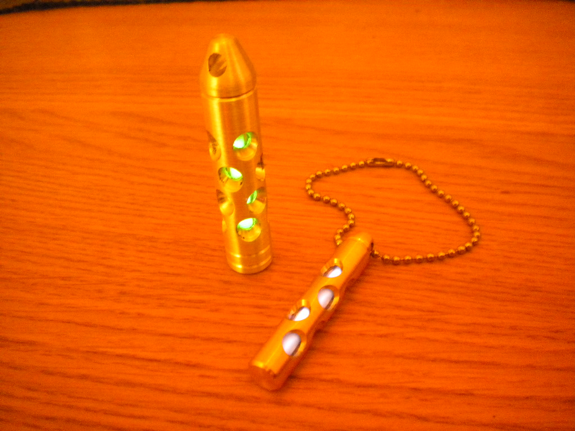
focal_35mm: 35
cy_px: 216
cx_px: 288
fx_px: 581
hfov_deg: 52.6
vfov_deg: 40.7
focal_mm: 6.3
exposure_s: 1/2.6
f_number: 3.1
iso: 800
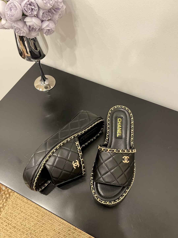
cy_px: 119
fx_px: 178
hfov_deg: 53.1
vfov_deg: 67.3
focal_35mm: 26
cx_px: 89
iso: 500
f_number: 1.6
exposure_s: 1/59
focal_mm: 5.1
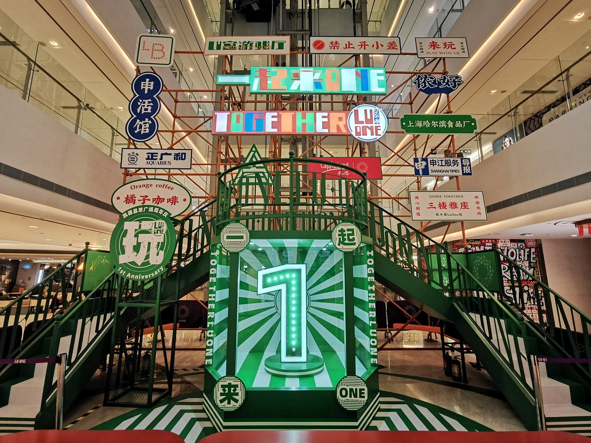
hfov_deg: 94.5
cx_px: 296
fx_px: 273
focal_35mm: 16
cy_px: 222
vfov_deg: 78.1
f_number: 2.2
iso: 100
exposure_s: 6
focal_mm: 2.26
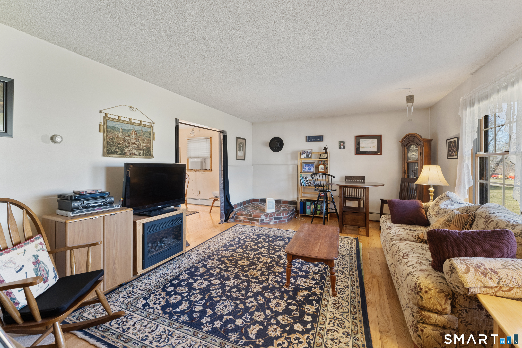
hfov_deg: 101.9
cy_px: 174
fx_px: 212
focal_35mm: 15
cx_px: 261
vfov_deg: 78.8
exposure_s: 1/4
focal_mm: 14.6
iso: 800
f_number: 8
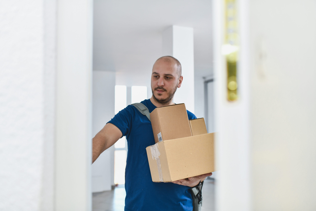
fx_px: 307
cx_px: 158
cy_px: 106
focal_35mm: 35
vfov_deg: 37.9
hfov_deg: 54.4
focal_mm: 35
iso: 400
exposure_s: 1/200
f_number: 2.5
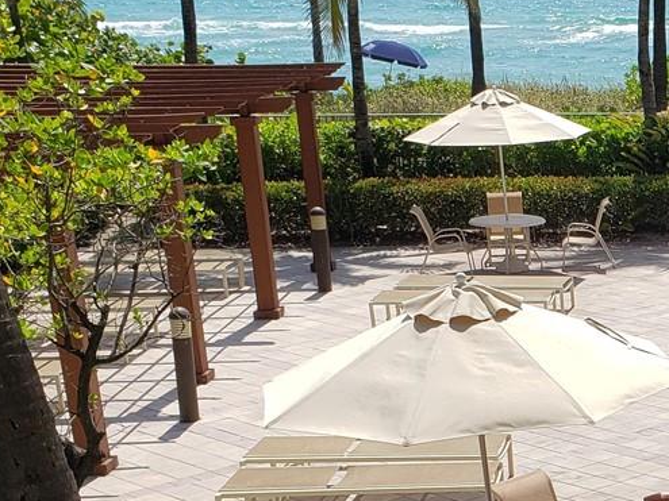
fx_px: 1623
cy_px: 555
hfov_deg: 21.3
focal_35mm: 84
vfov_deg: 17.0
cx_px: 853
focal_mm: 4.3
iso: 50
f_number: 2.4
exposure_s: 1/1593
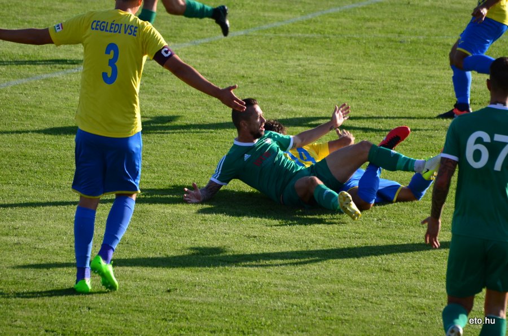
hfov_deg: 4.6
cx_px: 254
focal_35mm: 450
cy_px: 168
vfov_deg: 3.0
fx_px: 6337
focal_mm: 300
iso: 400
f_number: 5.6
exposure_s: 1/1000
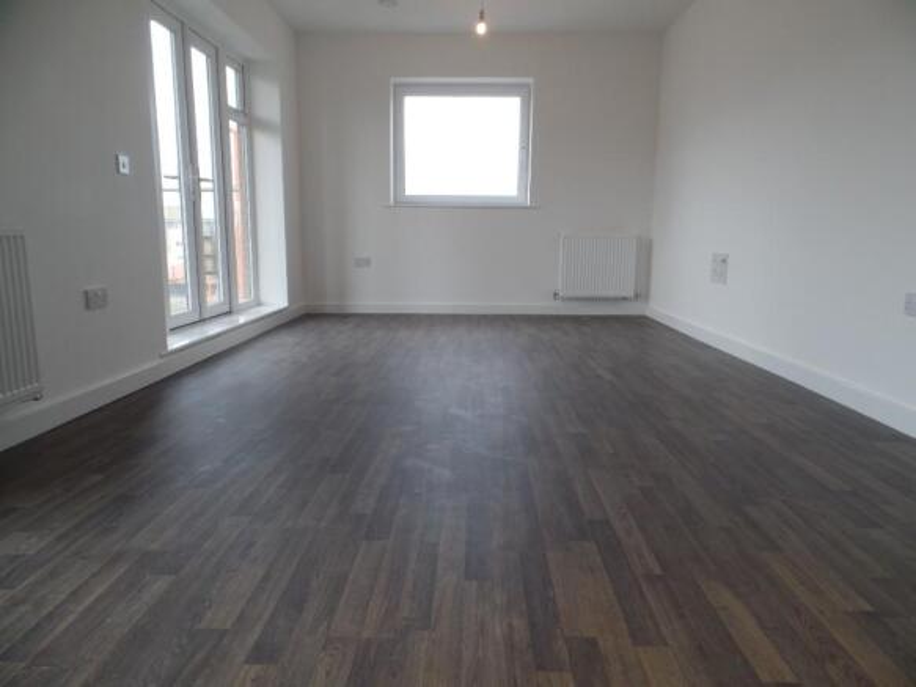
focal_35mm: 23
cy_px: 344
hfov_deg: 73.9
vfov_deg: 58.9
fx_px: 608
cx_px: 458
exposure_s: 1/45
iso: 80
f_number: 3.5
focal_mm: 4.1
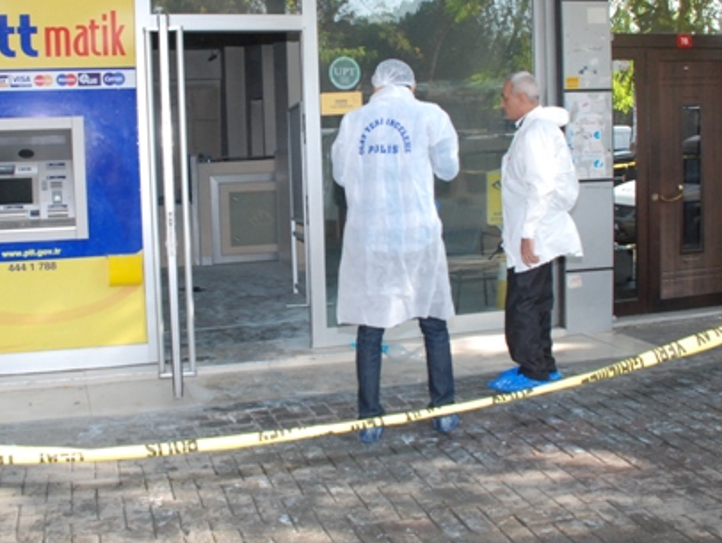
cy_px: 201
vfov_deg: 35.0
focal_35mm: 41
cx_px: 281
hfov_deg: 45.4
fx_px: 856
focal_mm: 18
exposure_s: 1/200
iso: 1000
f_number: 10
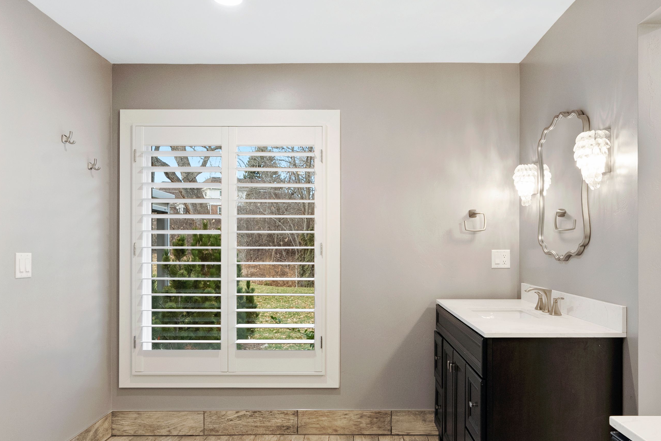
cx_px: 349
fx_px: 514
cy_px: 254
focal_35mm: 28
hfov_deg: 65.4
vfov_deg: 46.3
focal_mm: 17
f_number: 9
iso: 800
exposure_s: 1/8
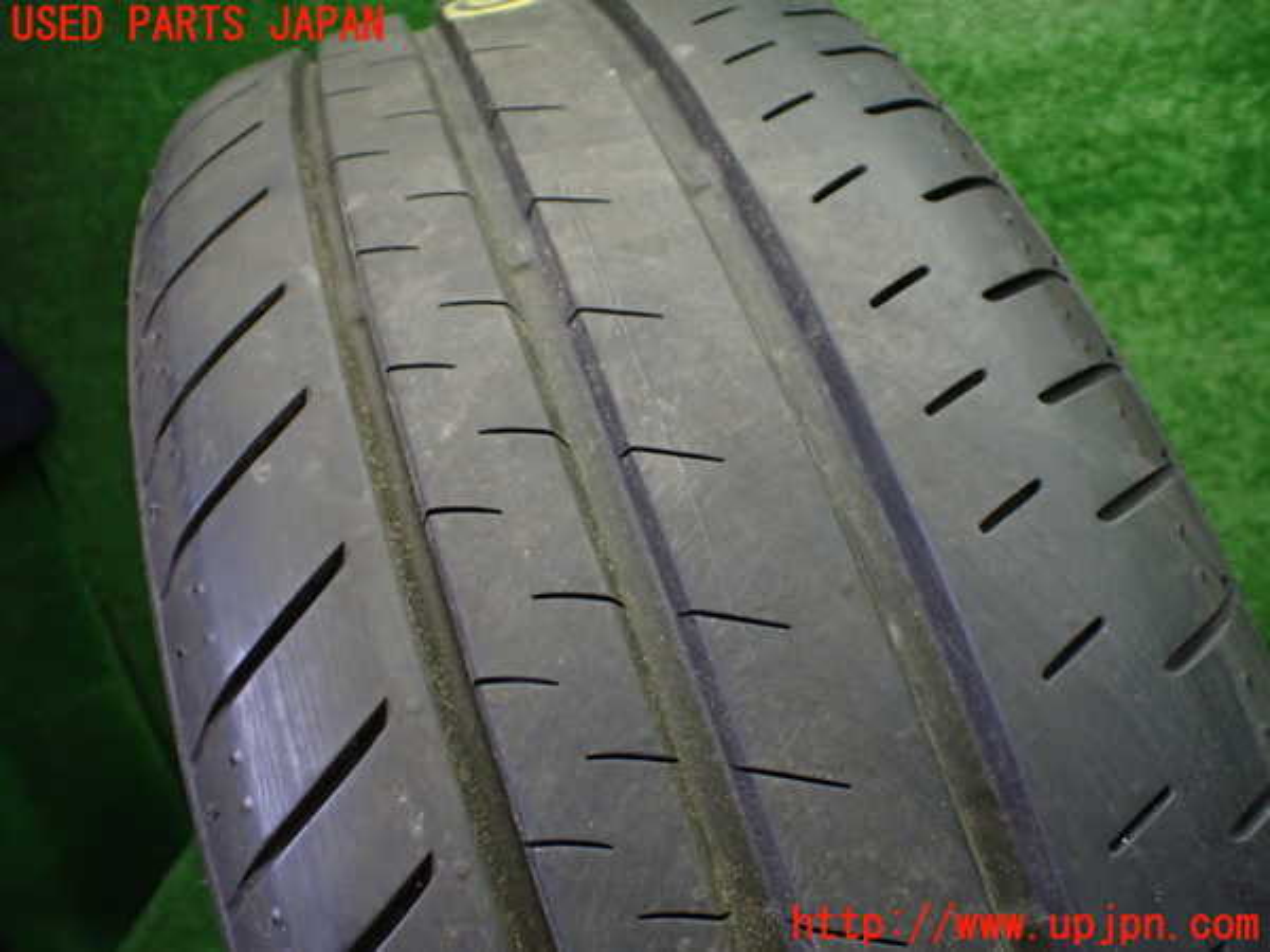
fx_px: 1101
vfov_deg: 46.8
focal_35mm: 30
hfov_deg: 60.0
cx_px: 635
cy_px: 476
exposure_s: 1/125
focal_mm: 5.4
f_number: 2.3
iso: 500
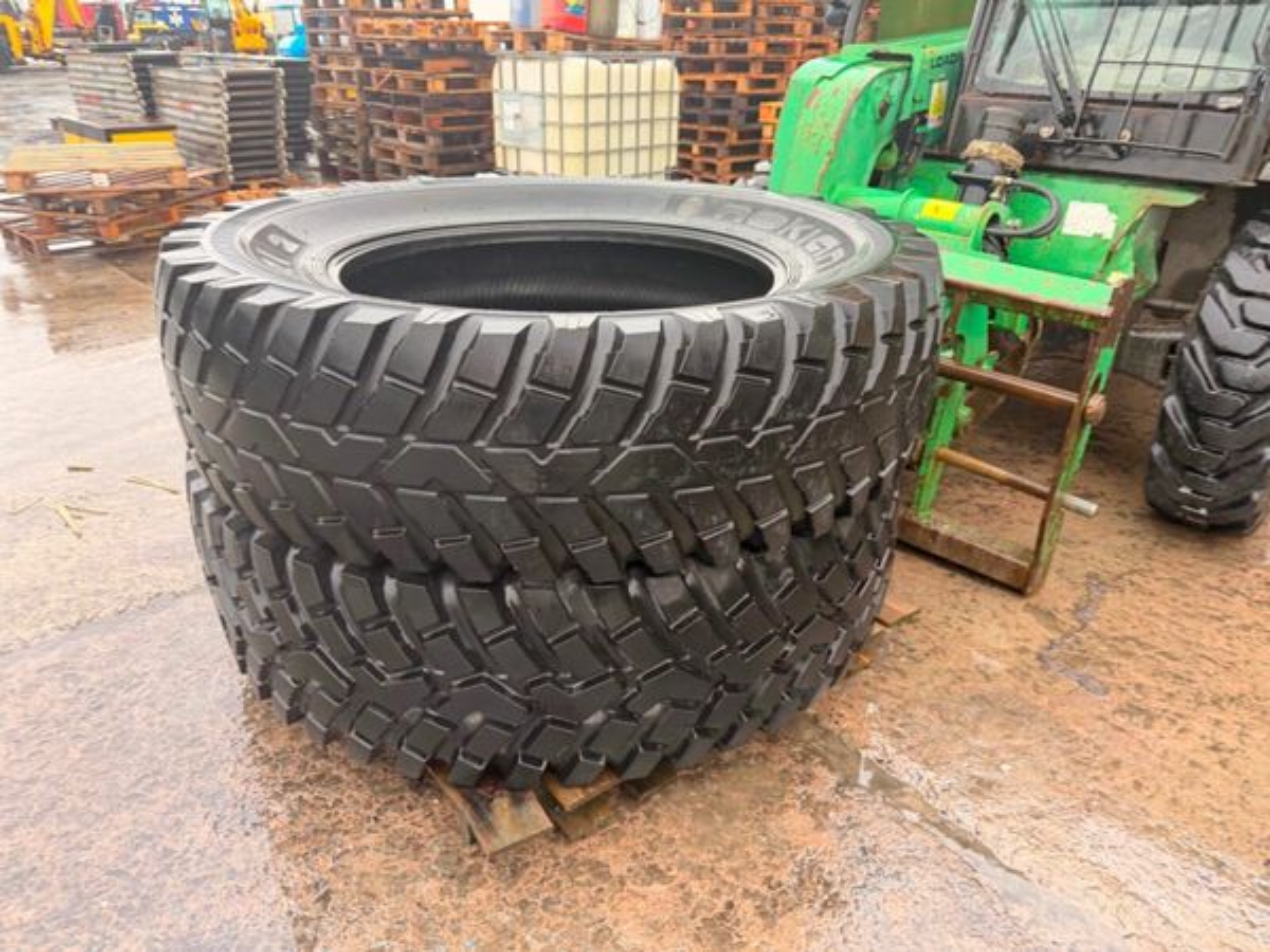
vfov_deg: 56.8
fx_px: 881
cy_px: 476
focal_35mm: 24
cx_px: 635
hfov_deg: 71.6
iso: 200
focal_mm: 6.76
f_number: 1.78
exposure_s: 1/110
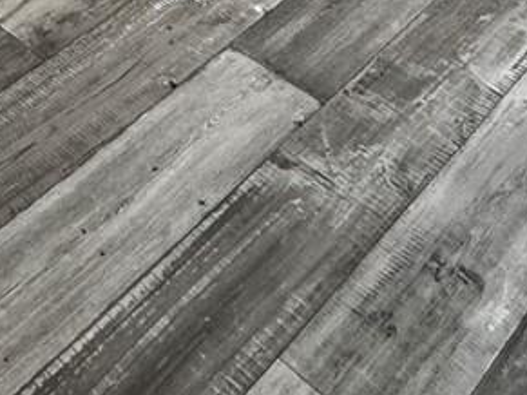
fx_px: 1172
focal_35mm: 77
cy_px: -484
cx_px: 161
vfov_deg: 14.4
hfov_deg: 25.2
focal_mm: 2.22
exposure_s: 1/60
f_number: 2.2
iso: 200
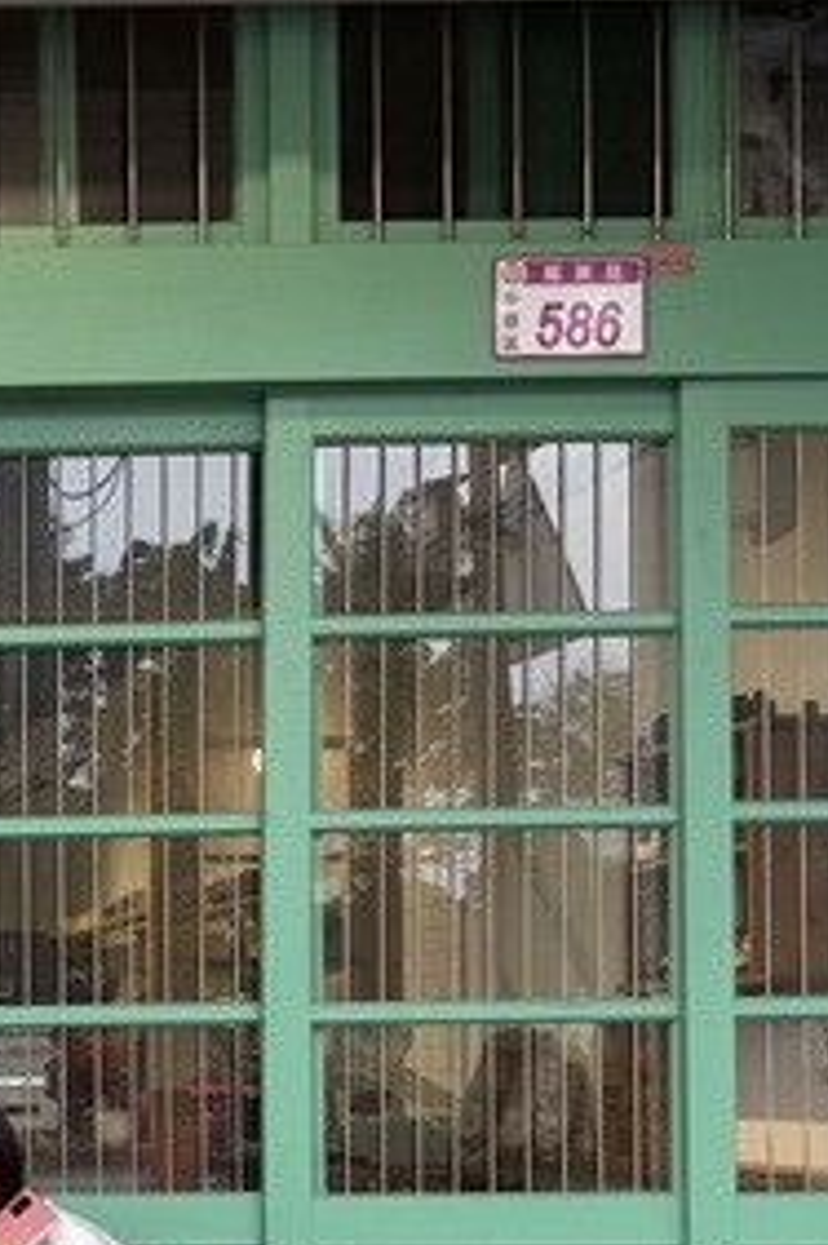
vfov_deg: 30.3
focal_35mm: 64
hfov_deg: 19.6
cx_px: -248
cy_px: 1085
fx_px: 2211
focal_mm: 6.76
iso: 200
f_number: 1.78
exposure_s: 1/121
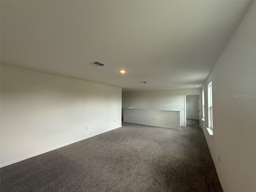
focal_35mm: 14
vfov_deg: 85.7
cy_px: 96
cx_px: 128
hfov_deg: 102.1
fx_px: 104
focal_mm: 2.22
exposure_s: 1/120
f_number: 2.2
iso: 125
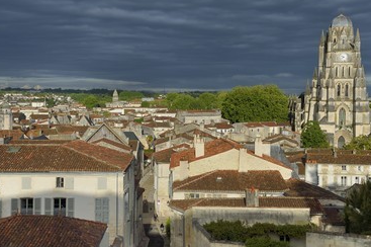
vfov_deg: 24.6
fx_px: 566
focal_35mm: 55
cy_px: 113
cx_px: 186
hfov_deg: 36.3
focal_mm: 48
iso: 200
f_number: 13
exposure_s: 1/320
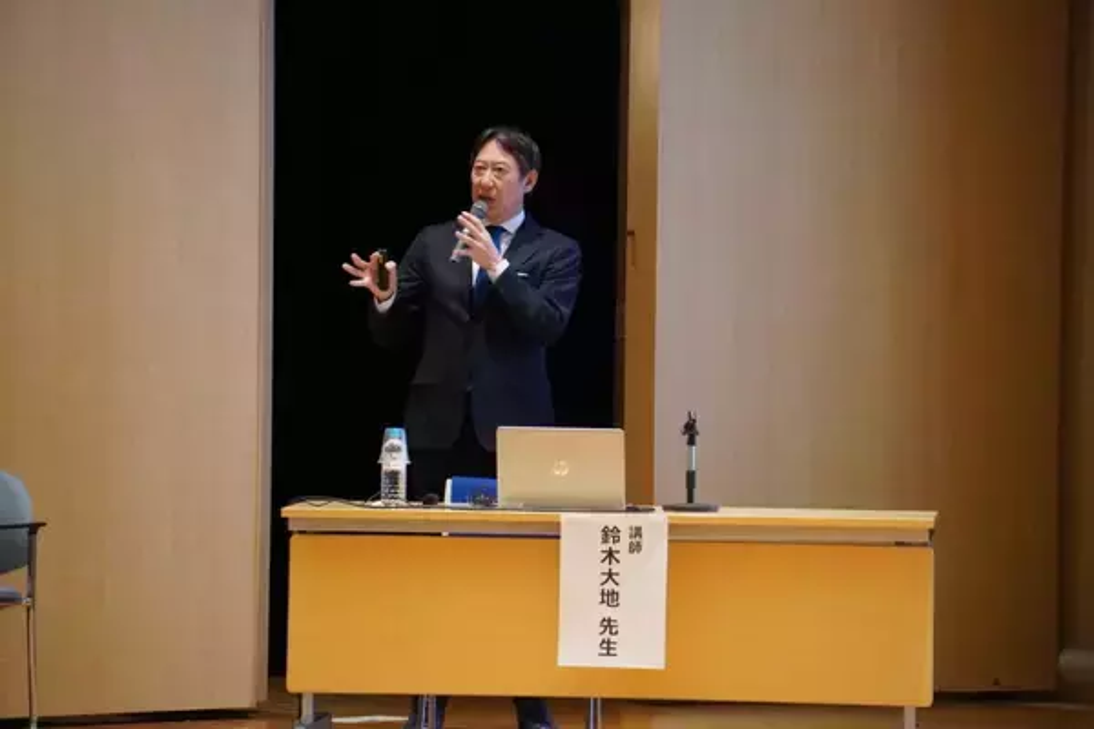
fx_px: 6837
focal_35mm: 225
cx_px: 547
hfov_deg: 9.1
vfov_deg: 6.1
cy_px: 364
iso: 6400
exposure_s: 1/50
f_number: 5.6
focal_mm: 150
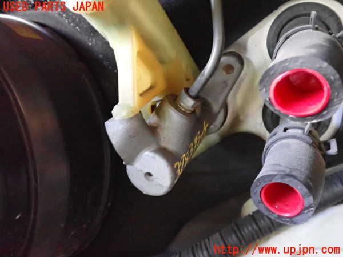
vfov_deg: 46.8
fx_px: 297
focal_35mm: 30
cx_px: 172
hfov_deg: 60.0
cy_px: 128
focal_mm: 5.4
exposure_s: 1/80
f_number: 2.3
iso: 2500
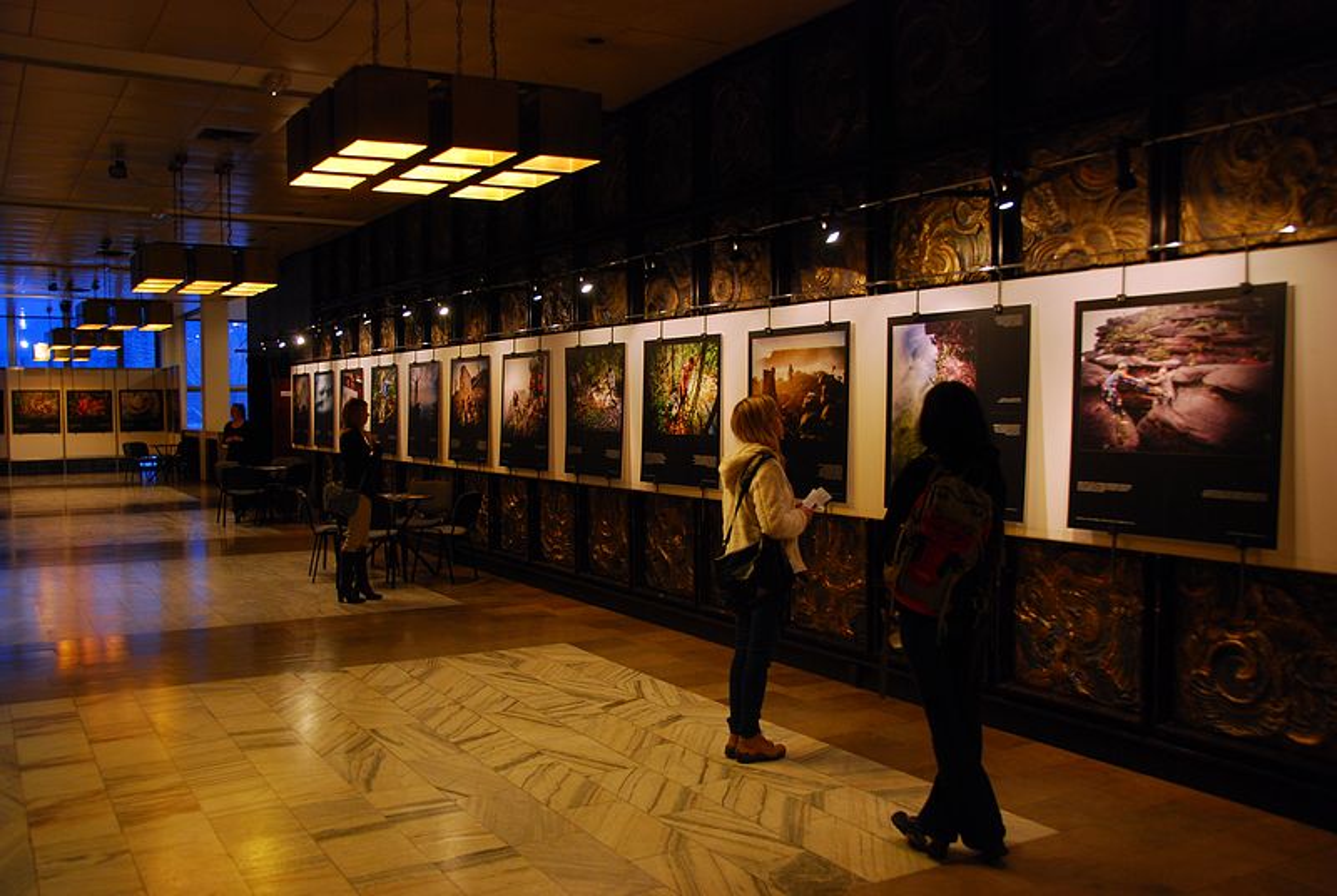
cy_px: 448
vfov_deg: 40.1
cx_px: 668
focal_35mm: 33
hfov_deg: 57.2
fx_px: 1227
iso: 400
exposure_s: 1/15
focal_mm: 22
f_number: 3.8
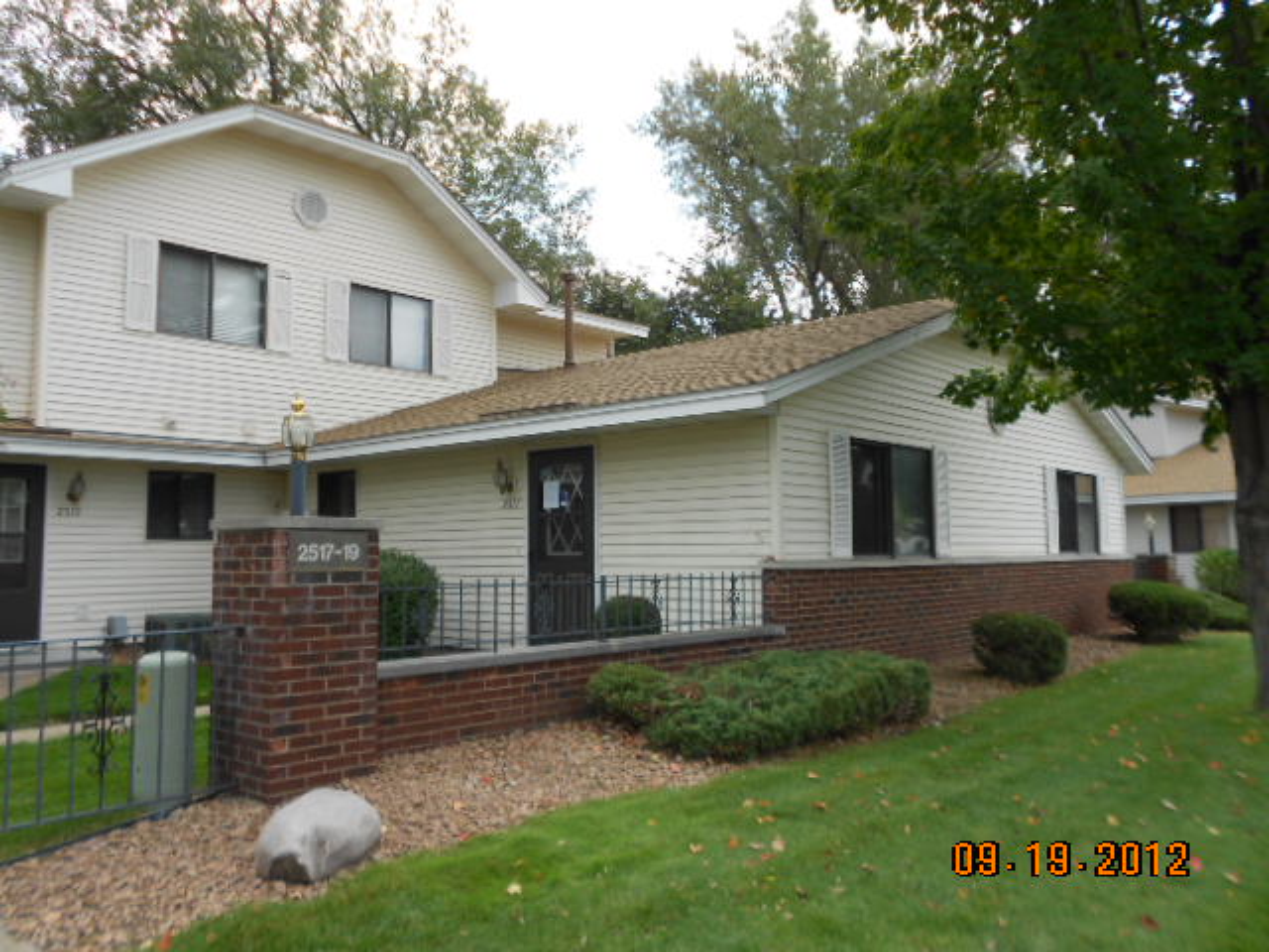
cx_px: 634
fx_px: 1063
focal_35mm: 29
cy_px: 476
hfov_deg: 61.7
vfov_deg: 48.2
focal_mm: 5.1
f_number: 3.4
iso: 80
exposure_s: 1/320
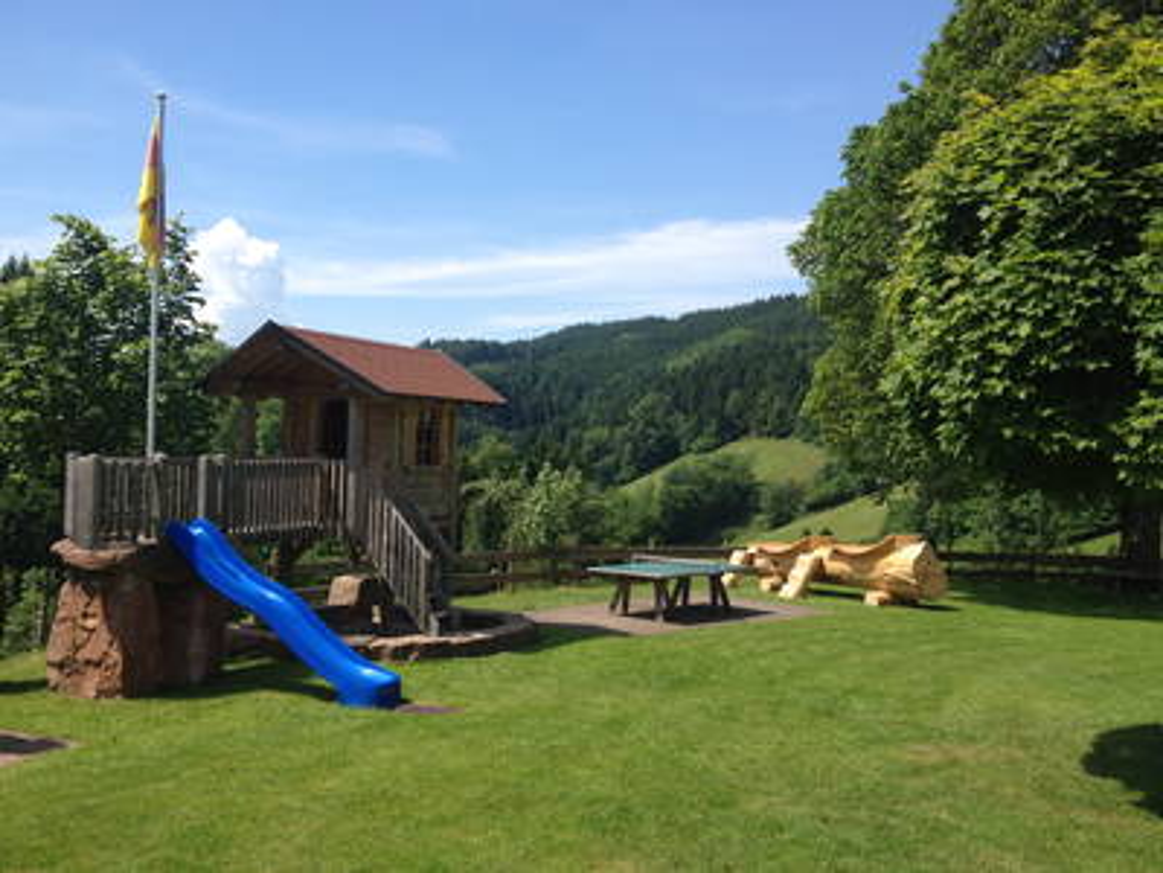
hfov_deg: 52.6
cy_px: 436
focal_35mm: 35
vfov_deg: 40.7
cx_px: 582
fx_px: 1176
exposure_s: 1/1346
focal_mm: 4.28
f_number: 2.4
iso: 50
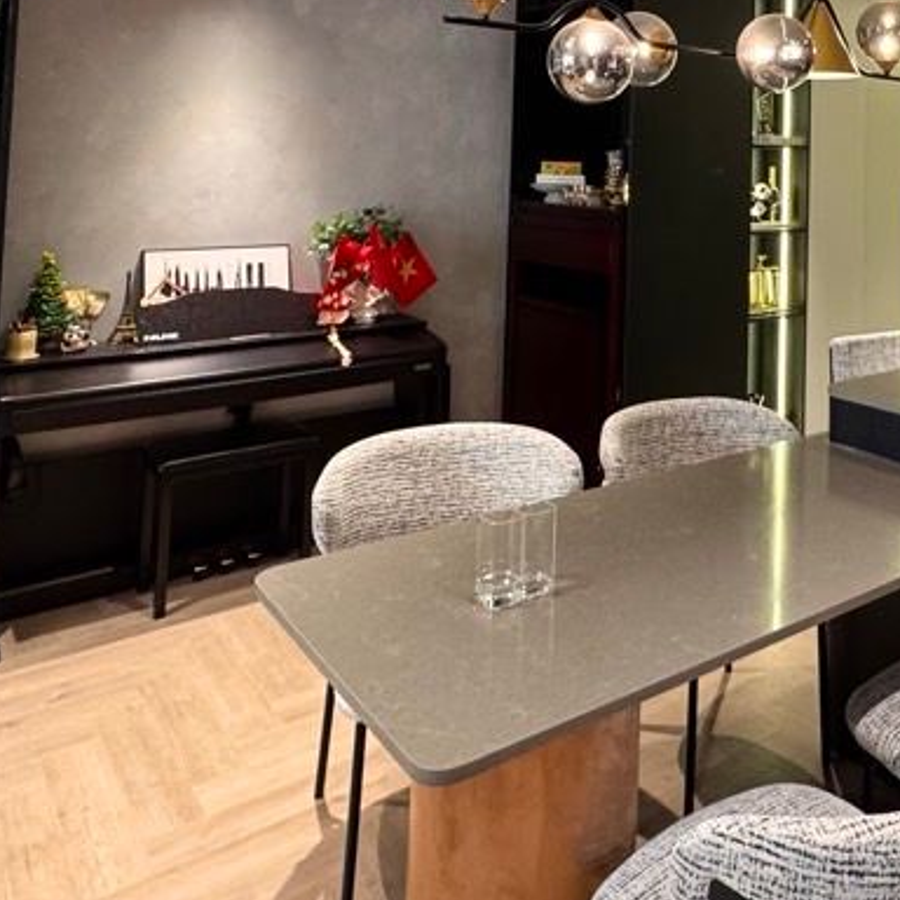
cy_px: 112
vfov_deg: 45.7
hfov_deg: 46.8
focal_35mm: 33
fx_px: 971
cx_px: 736
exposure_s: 1/50
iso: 250
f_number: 2.2
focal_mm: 2.22
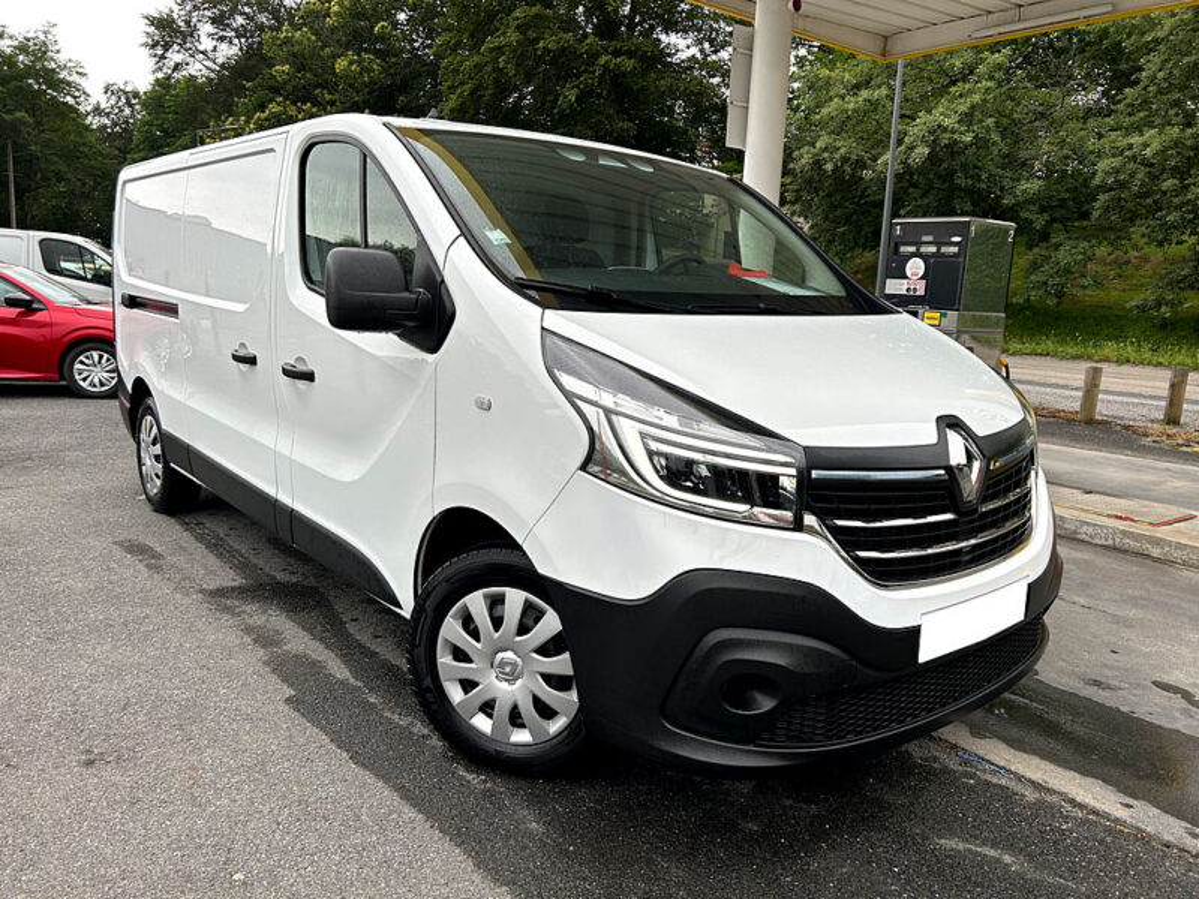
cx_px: 600
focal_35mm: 26
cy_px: 450
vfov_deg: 53.1
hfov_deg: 67.3
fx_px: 901
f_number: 1.5
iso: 50
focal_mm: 5.7
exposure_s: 1/347
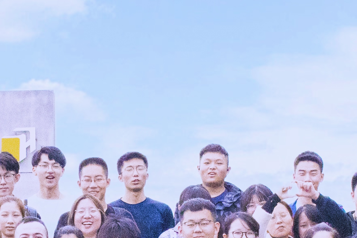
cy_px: 236
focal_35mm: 210
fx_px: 2082
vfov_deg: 6.5
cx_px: 90
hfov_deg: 9.8
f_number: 8
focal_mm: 30
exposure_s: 1/8000
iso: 1600
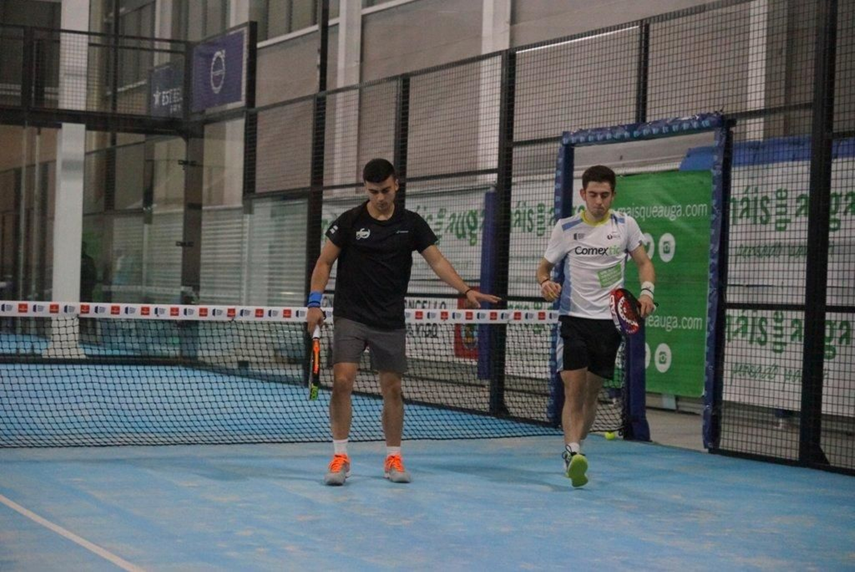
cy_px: 286
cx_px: 428
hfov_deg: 27.0
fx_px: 1782
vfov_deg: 18.2
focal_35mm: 75
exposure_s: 1/800
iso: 5000
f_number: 2.8
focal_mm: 50
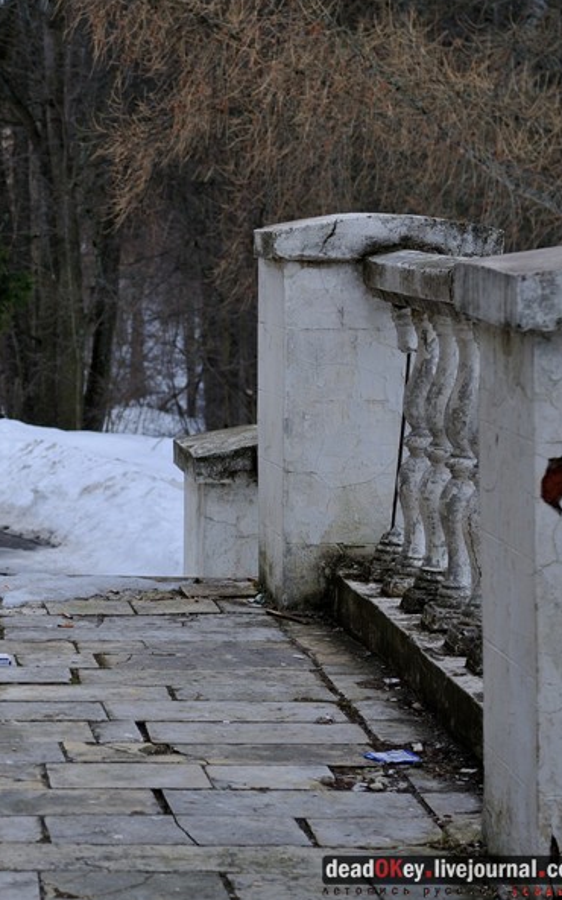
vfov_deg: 18.0
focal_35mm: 116
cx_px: -85
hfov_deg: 11.1
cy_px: 449
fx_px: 2843
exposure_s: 1/400
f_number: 4.5
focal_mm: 50
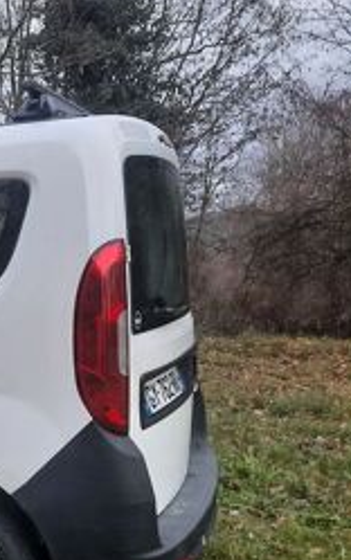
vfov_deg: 39.3
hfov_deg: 21.7
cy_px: 346
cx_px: -158
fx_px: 779
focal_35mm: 51
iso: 32
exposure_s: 1/100
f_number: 2
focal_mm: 4.6
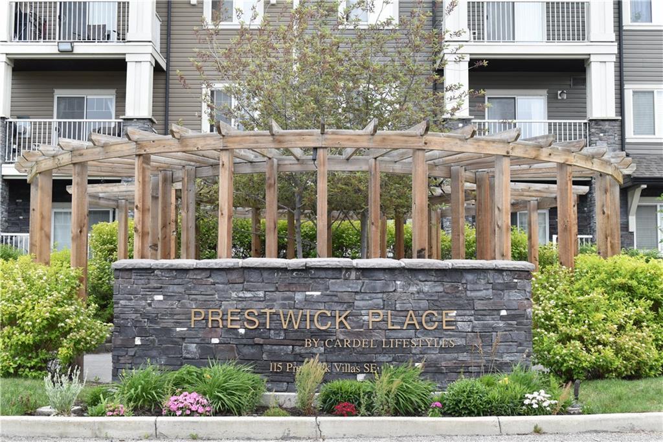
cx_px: 332
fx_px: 967
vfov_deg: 25.7
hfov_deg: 37.9
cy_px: 221
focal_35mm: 52
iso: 360
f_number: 7.1
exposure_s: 1/60
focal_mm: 35
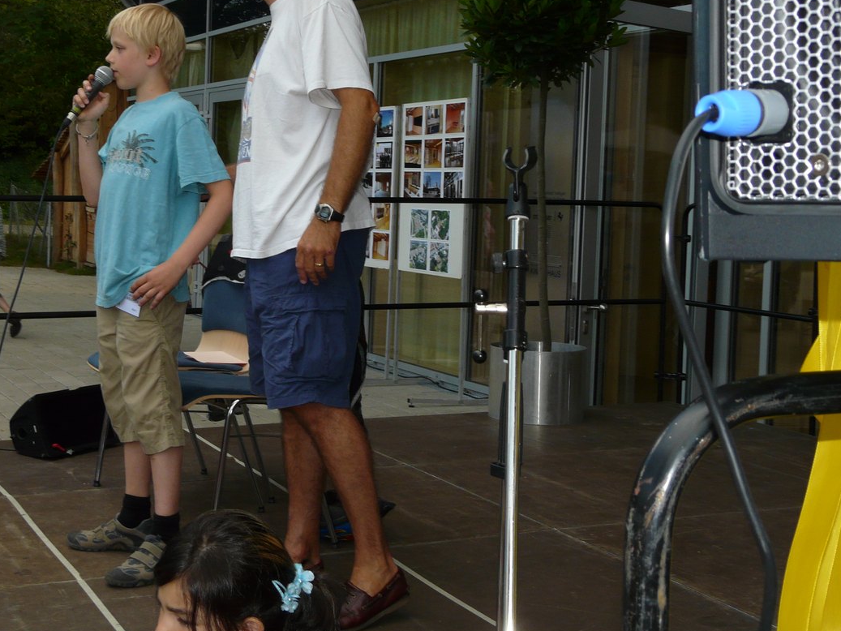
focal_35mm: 58
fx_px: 1409
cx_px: 347
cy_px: 247
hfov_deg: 33.1
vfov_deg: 25.2
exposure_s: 1/160
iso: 100
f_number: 4
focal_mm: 7.7
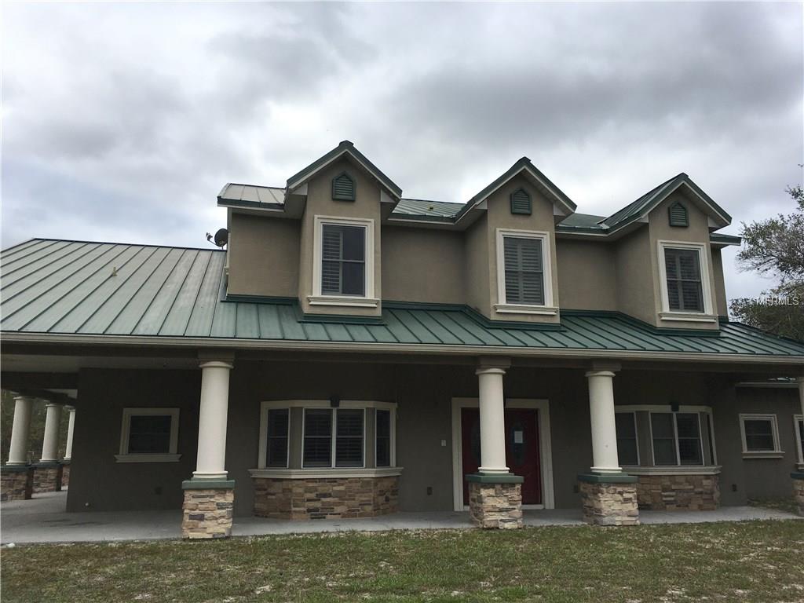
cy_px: 302
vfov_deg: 48.2
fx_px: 674
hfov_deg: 61.7
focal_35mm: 29
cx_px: 402
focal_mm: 4.15
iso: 25
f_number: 2.2
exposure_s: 1/974
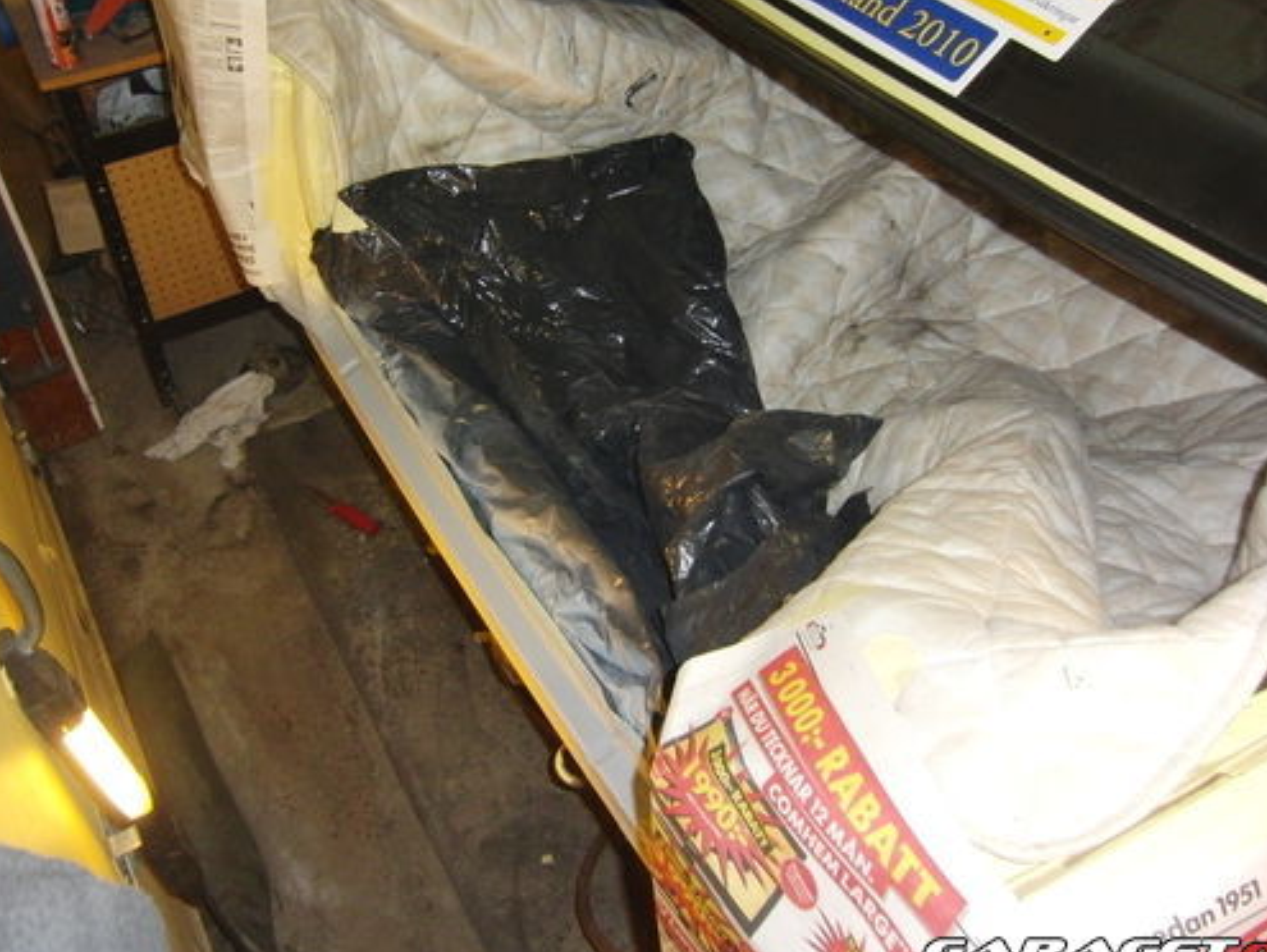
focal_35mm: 31
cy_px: 363
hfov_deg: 58.1
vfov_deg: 45.2
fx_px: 1135
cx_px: 543
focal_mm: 4.3
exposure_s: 1/50
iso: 400
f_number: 3.2
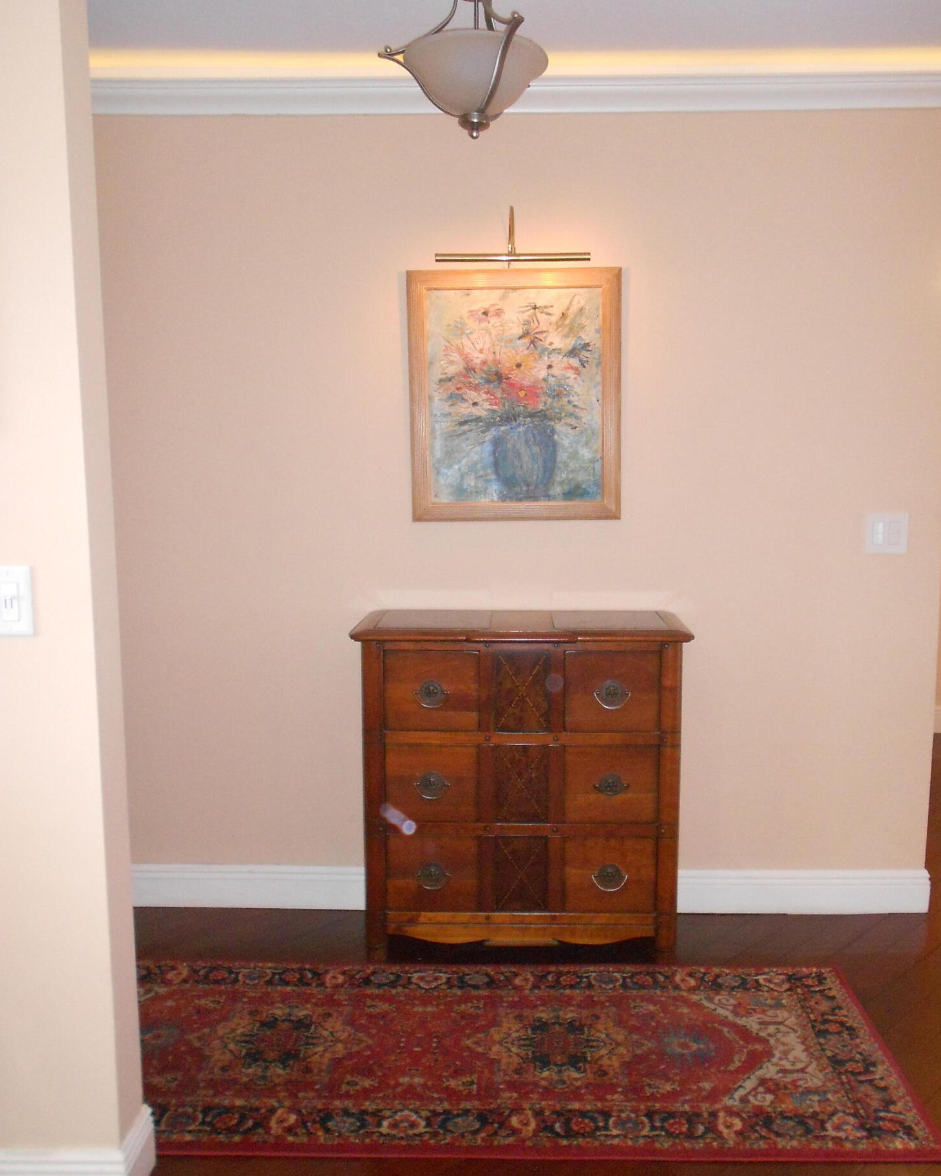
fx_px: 1079
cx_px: 480
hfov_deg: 47.1
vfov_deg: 57.2
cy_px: 595
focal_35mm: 31
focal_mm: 5.1
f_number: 3.4
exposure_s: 1/25
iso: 400
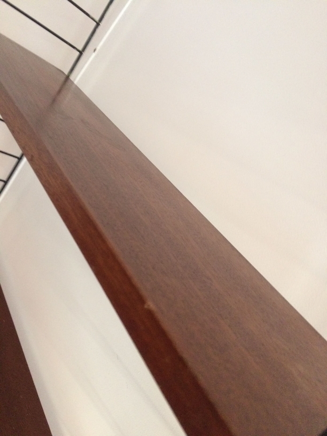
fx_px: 365
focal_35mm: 29
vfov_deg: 61.7
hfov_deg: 48.2
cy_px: 218
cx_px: 164
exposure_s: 1/25
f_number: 2.2
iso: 320
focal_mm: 4.15
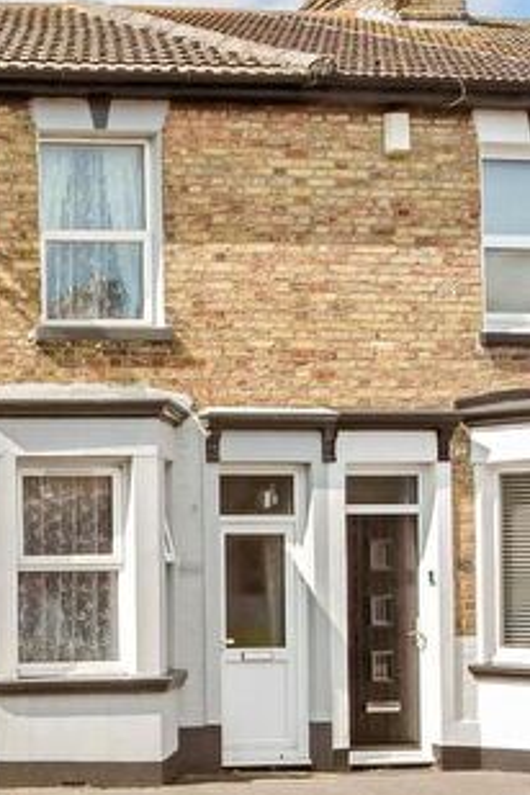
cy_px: 405
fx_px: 751
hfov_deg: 24.0
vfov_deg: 55.8
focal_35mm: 34
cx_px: -368
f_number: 11
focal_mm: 10
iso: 640
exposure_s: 1/500
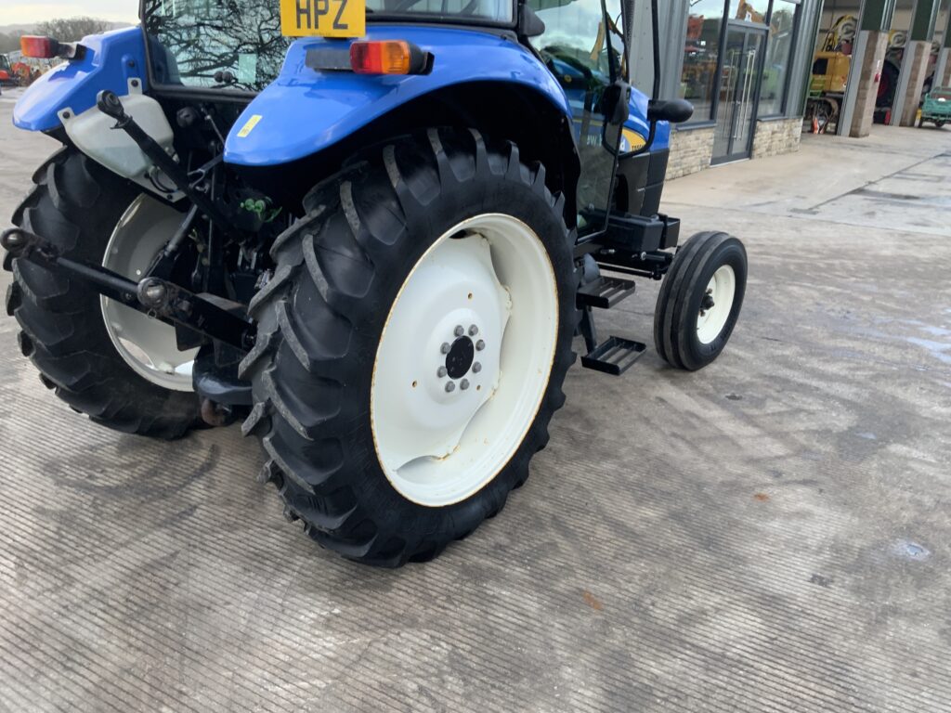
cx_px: 476
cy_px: 356
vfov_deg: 48.2
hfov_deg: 61.7
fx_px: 797
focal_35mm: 29
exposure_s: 1/122
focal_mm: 3
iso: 40
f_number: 1.8
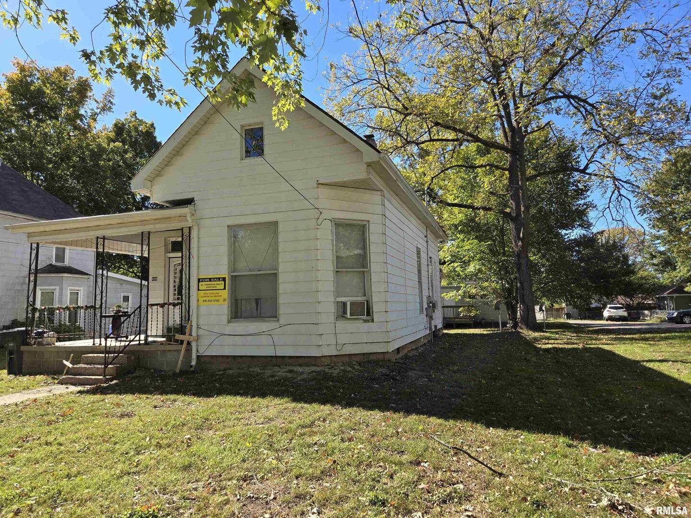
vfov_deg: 58.9
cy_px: 259
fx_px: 459
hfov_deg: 73.9
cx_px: 346
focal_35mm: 23
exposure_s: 1/756
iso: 25
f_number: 1.8
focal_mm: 5.4
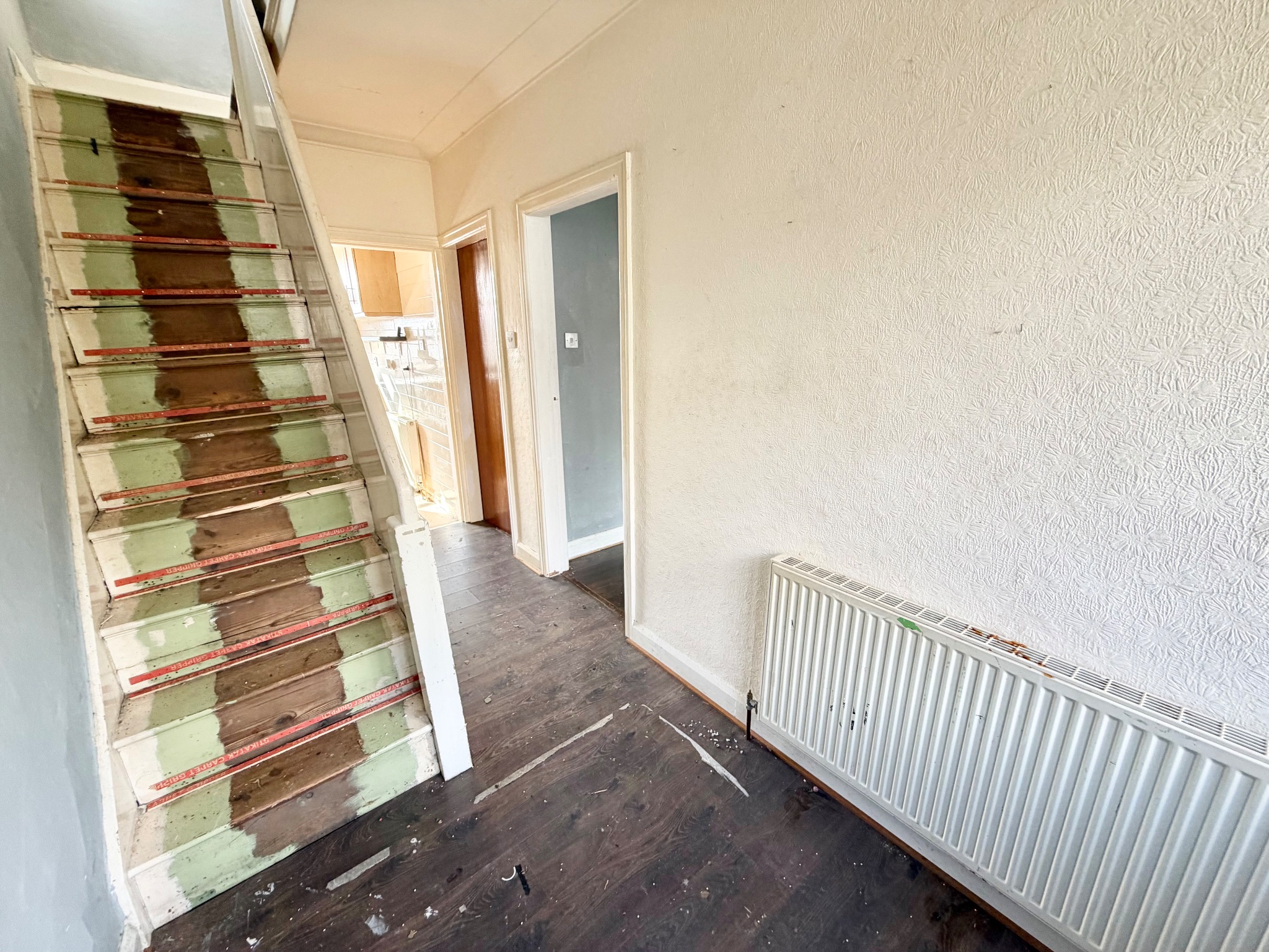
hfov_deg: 102.1
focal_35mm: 14
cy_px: 476
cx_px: 634
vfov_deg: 85.7
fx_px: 513
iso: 125
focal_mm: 2.22
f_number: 2.2
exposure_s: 1/121
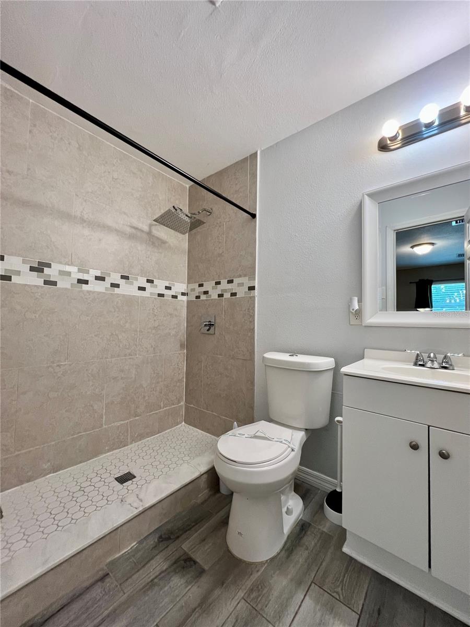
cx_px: 235
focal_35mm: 13
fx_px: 235
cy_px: 314
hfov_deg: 89.9
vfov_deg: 106.2
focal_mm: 1.57
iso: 200
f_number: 1.8
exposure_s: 1/120
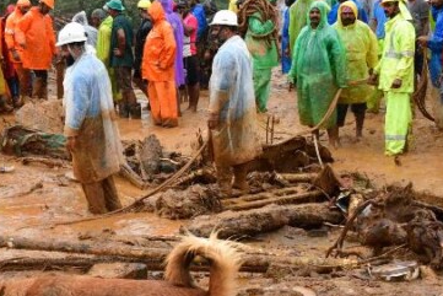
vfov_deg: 19.9
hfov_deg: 28.5
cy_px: 213
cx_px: 43
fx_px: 837
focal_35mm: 68
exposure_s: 1/2000
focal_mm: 24
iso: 1000
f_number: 9
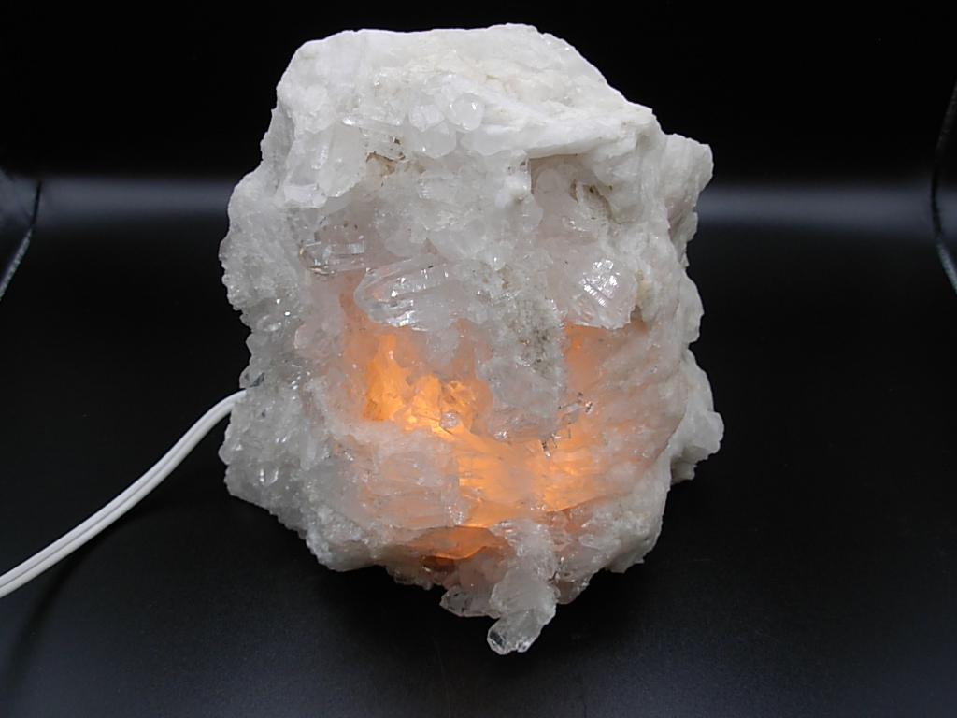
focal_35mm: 38
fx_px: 1051
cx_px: 478
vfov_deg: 37.7
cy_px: 359
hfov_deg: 49.0
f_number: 2.9
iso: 50
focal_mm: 6.3
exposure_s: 1/58.7
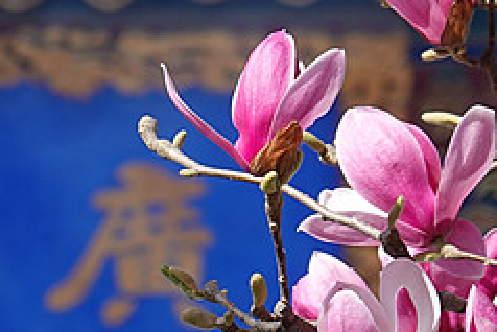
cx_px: 10
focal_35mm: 611
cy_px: 168
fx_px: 8440
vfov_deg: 2.3
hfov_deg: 3.4
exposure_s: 1/400
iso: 125
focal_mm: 65.97
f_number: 4.5
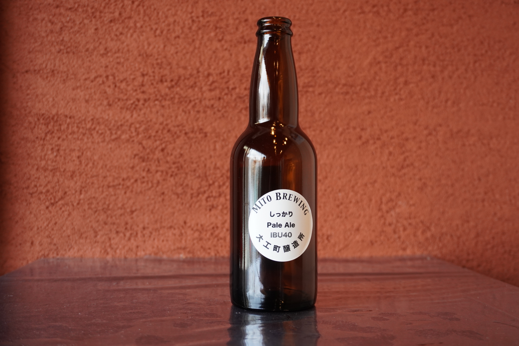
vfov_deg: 30.8
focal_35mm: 44
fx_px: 627
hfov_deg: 45.0
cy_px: 173
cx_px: 260
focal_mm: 29
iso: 640
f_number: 4.5
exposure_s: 1/160
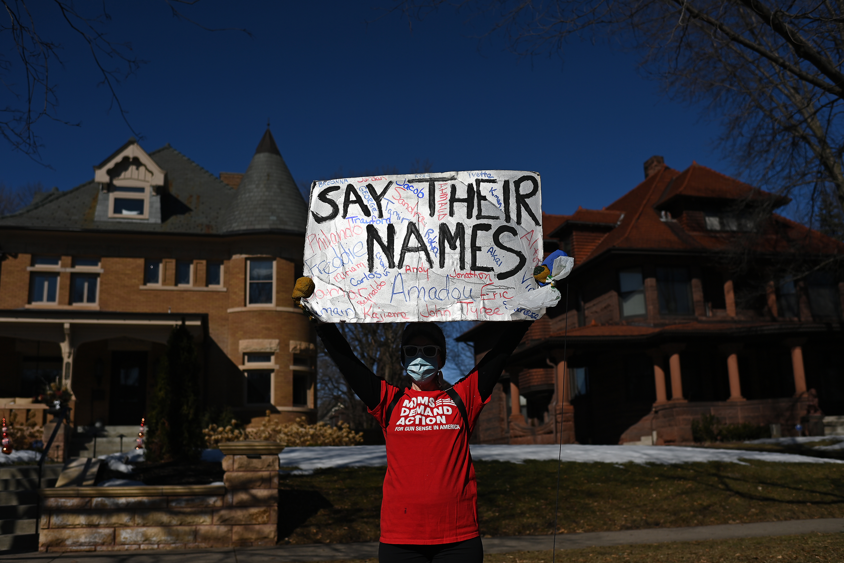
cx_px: 422
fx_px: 820
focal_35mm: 35
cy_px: 282
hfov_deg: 54.4
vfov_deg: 37.9
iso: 100
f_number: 3.5
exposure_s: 1/8000
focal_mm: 35
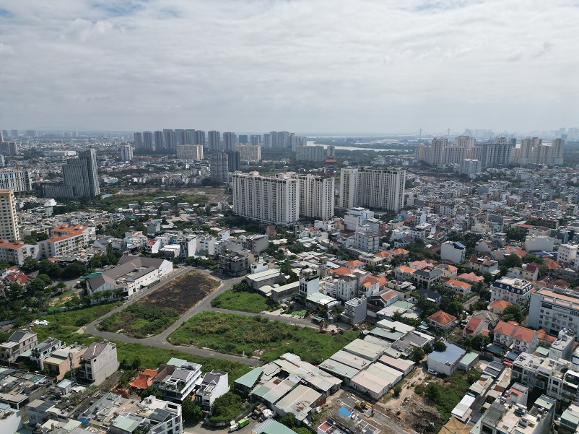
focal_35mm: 24
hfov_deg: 71.6
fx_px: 401
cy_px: 217
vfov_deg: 56.8
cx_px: 290
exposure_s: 1/6400
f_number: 1.7
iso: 140
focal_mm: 6.72
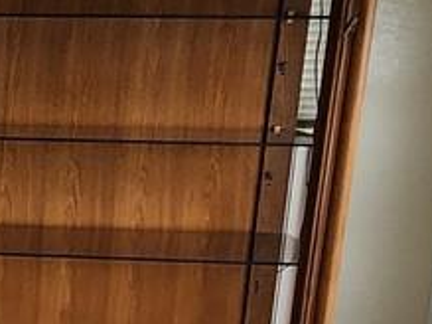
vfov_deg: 15.2
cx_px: -312
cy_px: 344
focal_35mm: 95
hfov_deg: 17.4
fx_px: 1185
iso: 200
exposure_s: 1/60
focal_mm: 2.2
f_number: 2.2
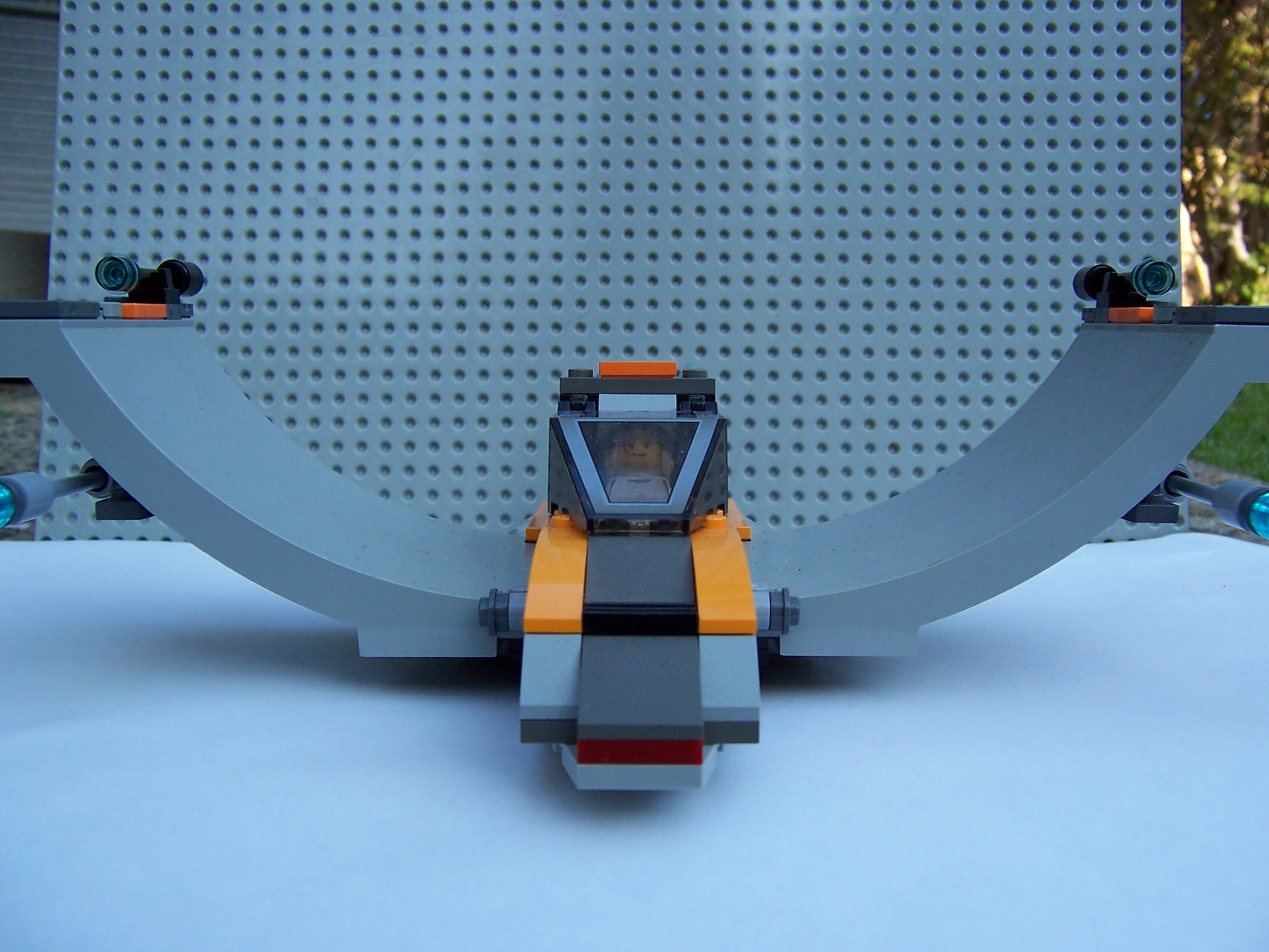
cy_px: 476
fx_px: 1210
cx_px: 634
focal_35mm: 33
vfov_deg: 42.9
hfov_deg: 55.4
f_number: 3.4
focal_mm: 5.5
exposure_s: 1/180
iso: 80
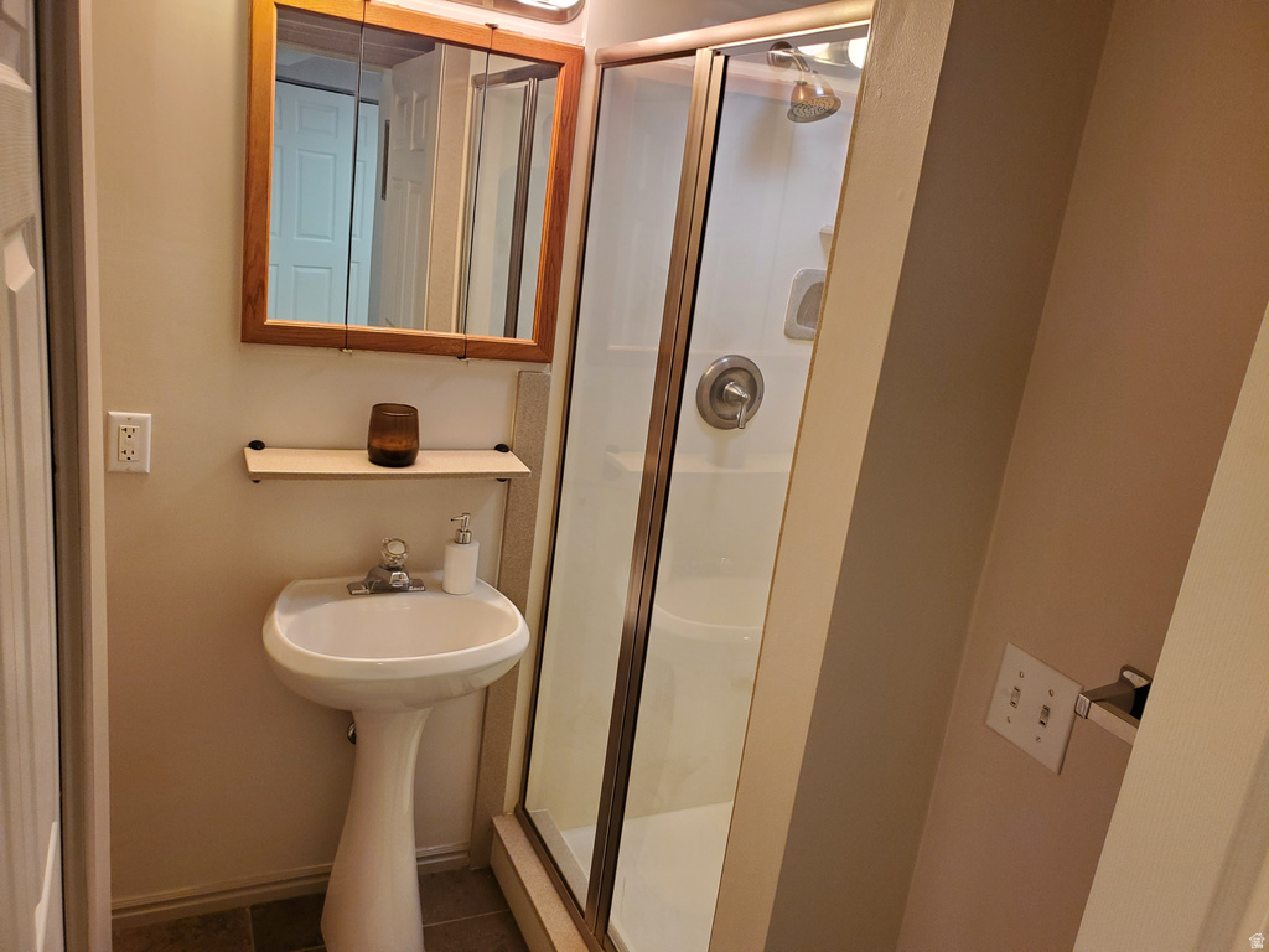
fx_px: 953
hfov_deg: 67.3
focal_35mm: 26
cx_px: 634
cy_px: 476
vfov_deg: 53.1
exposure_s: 1/40
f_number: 2.4
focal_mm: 4.3
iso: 200
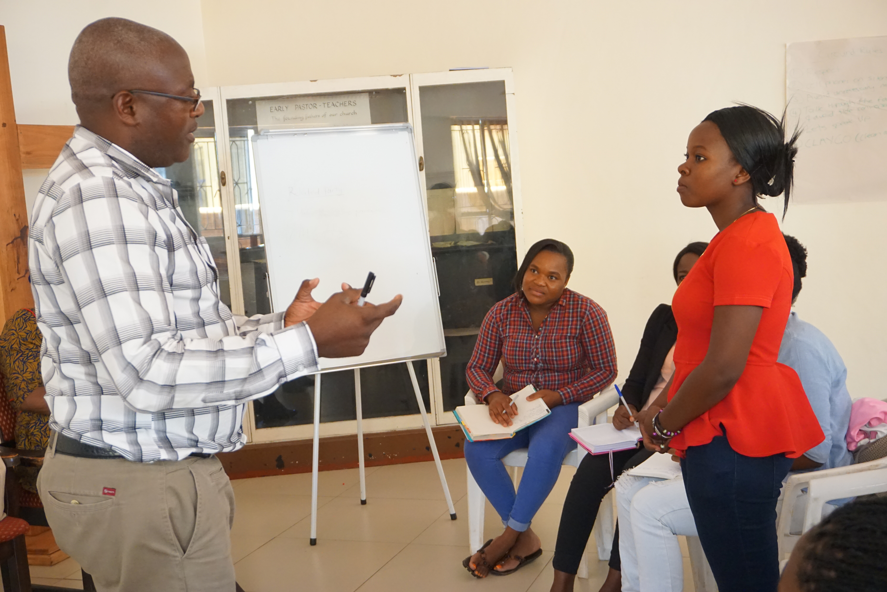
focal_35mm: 45
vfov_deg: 29.9
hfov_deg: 43.6
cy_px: 296
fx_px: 1109
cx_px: 444
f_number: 5
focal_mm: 30
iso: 3200
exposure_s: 1/20
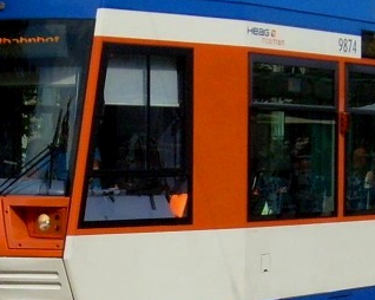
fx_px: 1220
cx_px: 327
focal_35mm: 110
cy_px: 67
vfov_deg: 13.9
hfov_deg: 17.3
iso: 80
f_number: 7.1
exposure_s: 1/250
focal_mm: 5.8
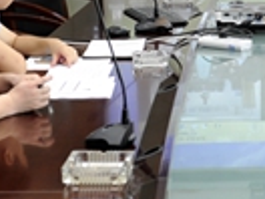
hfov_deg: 13.5
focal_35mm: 144
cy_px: 2
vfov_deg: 10.2
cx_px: 261
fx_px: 1102
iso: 1250
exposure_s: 1/80
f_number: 3.5
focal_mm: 44
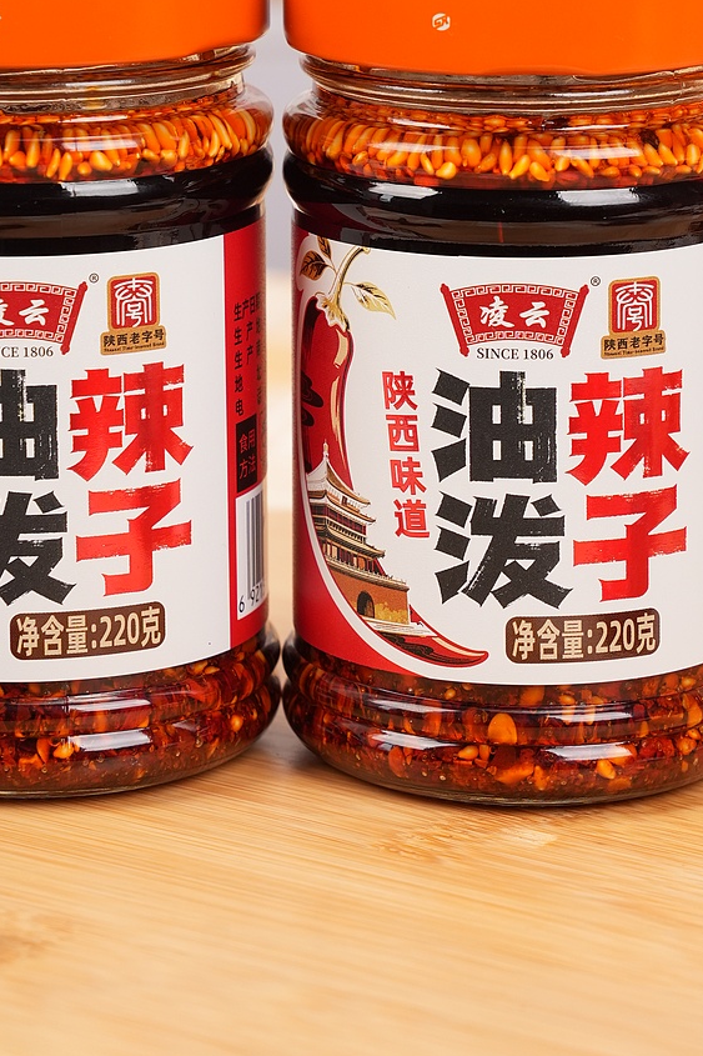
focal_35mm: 152
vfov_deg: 13.4
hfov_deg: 9.0
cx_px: 292
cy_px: 142
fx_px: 4448
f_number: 7.1
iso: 500
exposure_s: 1/100
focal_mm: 66.8
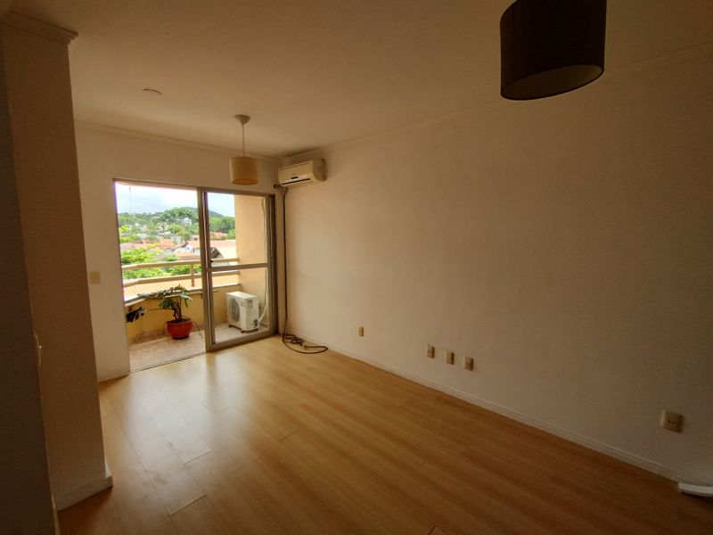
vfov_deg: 78.1
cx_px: 356
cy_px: 268
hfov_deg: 94.5
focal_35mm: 16
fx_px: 330
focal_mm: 1.66
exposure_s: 1/172
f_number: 2.2
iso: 100
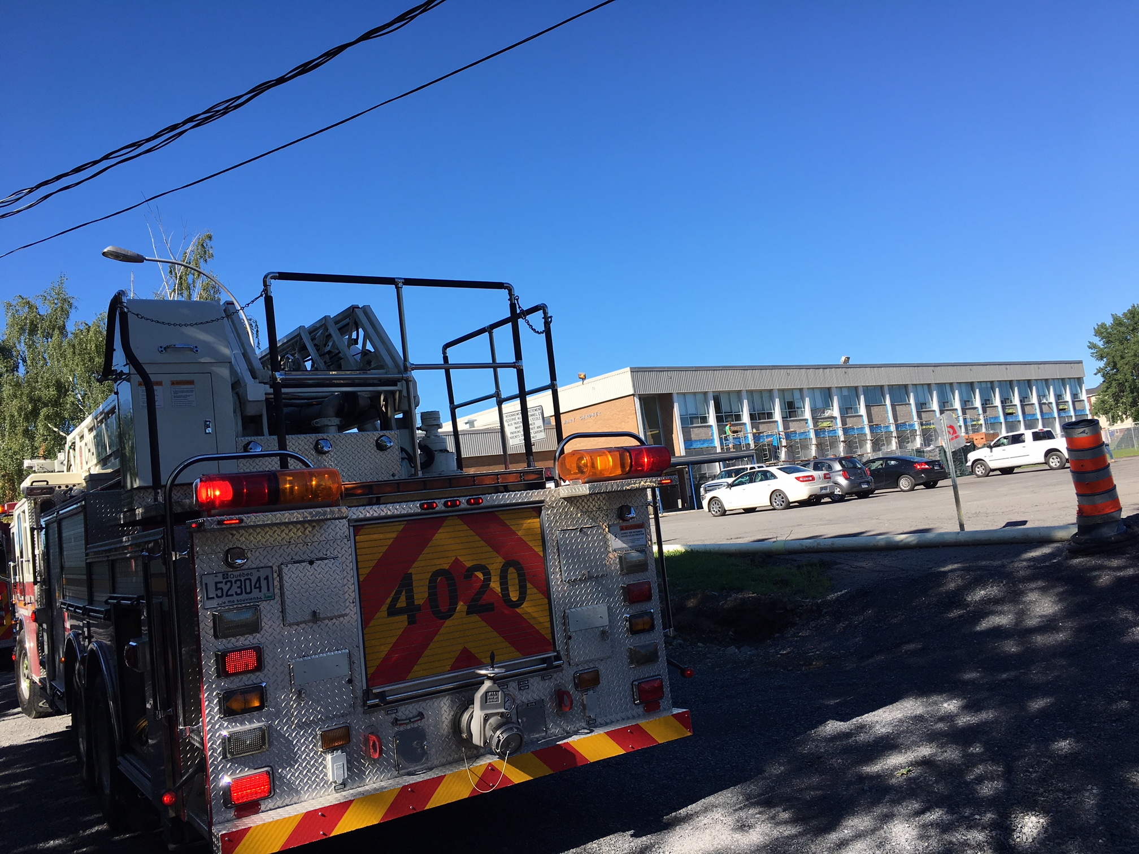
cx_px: 570
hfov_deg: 61.7
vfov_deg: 48.2
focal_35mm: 29
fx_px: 954
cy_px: 427
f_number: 2.2
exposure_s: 1/1040
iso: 25
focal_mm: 4.15
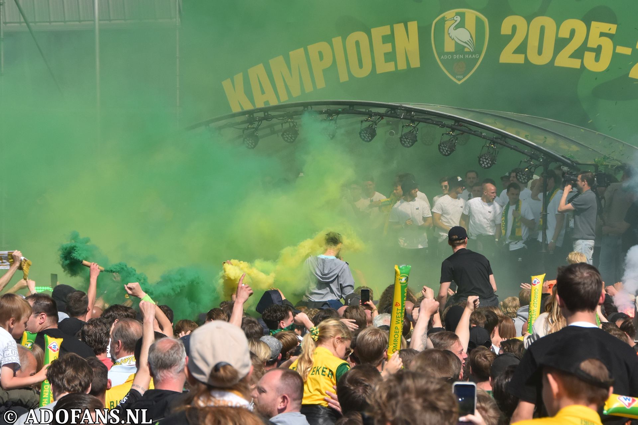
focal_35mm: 120
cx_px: 319
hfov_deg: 17.1
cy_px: 212
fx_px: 2127
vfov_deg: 11.4
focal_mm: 80
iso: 500
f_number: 9
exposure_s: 1/1600
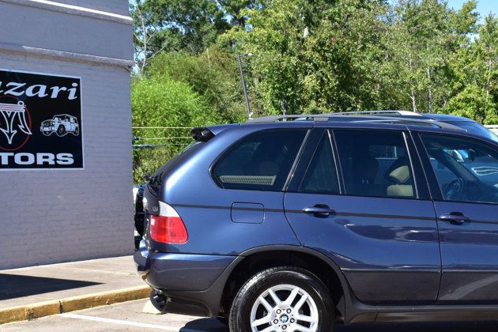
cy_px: 237
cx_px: 327
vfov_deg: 20.5
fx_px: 910
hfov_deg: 30.4
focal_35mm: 66
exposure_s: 1/400
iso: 400
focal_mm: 27
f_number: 11
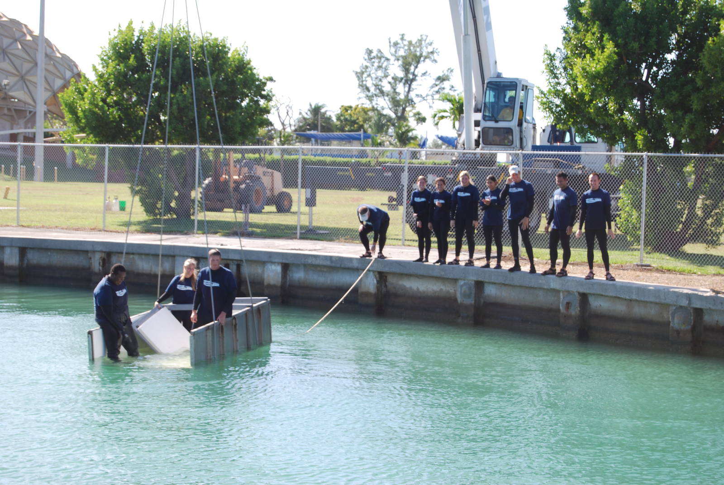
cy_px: 242
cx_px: 362
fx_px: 1027
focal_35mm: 51
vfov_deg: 26.6
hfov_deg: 38.8
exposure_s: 1/125
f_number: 5.6
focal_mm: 34
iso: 100
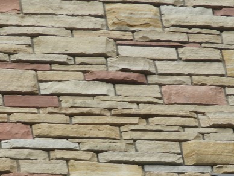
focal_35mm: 260
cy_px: 238
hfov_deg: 7.6
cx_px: 77
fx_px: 1758
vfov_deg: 5.7
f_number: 4.5
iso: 100
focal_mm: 12.5
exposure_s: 1/200
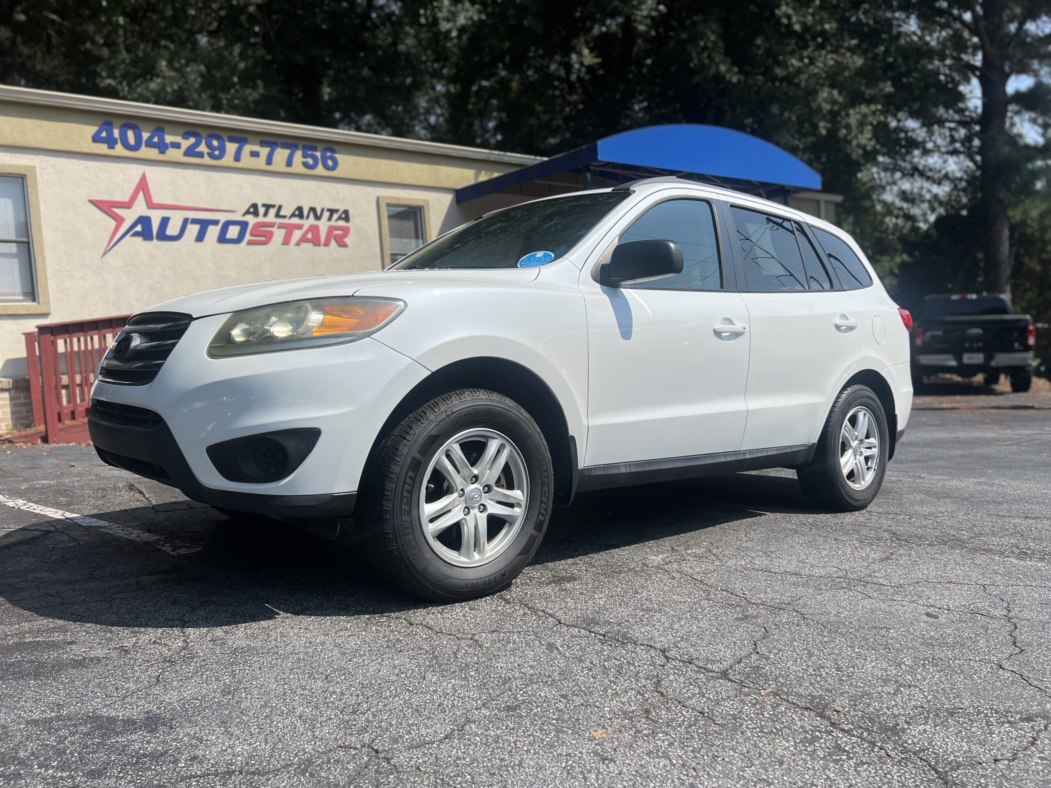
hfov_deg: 67.3
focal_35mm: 26
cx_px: 526
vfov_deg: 53.1
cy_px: 394
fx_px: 789
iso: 50
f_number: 1.5
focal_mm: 5.7
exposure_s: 1/6993
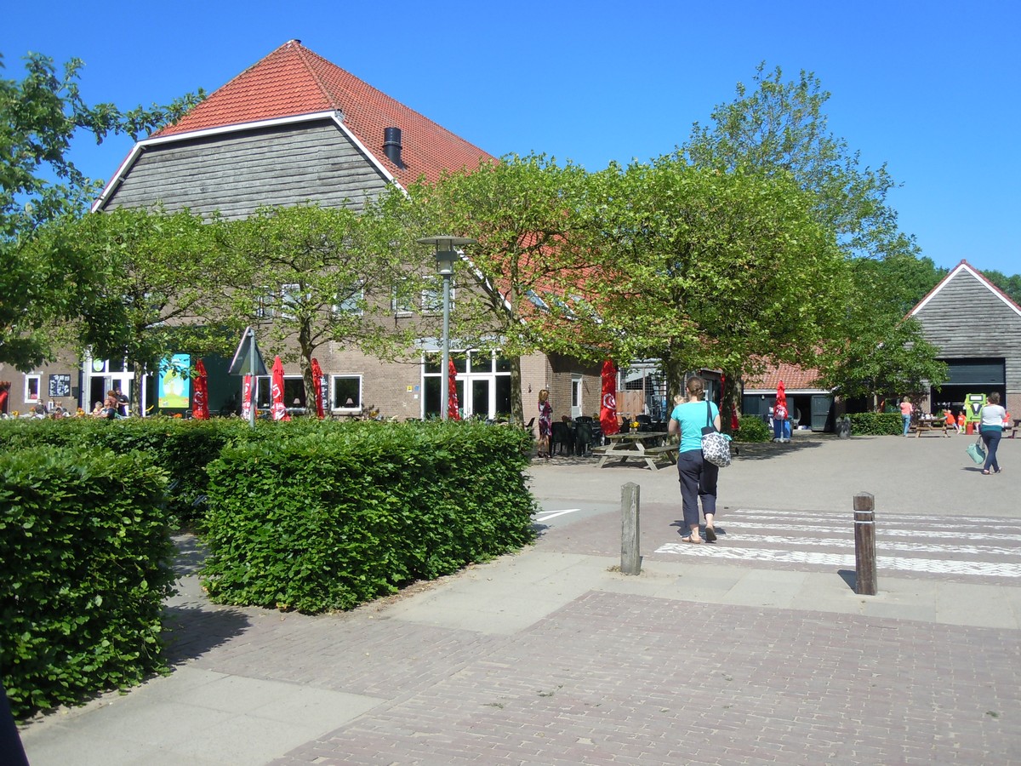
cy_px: 383
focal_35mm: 30
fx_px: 885
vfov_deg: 46.8
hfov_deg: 60.0
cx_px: 510
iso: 100
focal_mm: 5.4
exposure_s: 1/800
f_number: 3.5
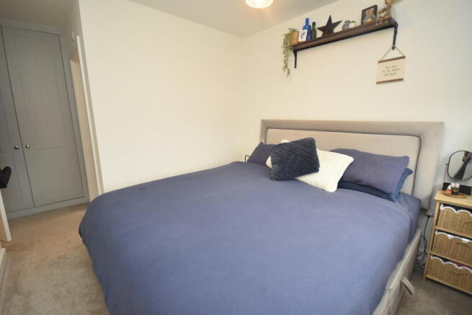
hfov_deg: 95.0
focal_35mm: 16
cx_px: 236
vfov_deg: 72.1
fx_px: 216
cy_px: 158
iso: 1600
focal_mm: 11
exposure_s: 1/60
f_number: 4.2
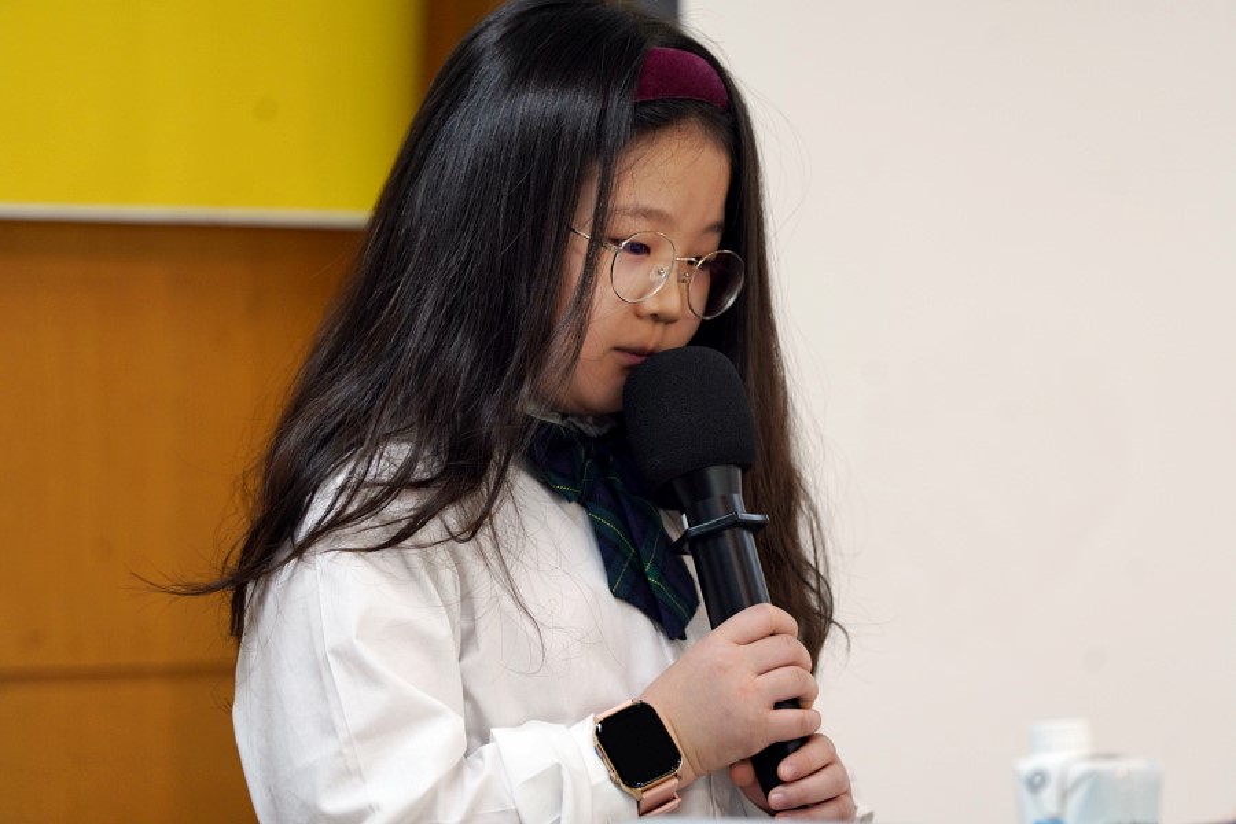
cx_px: 618
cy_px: 412
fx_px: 6866
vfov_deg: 6.9
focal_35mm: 200
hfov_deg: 10.3
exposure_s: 1/250
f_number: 4
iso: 1250
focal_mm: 200
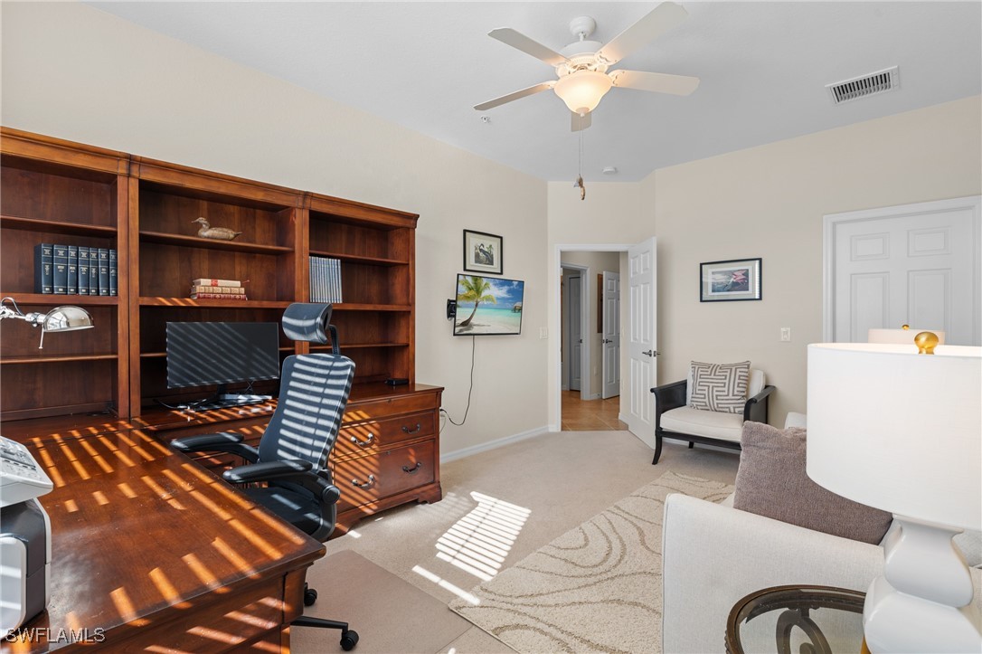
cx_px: 491
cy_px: 327
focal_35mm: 17
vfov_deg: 70.4
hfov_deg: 93.3
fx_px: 463
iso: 200
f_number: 9
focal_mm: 17
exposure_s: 1/5
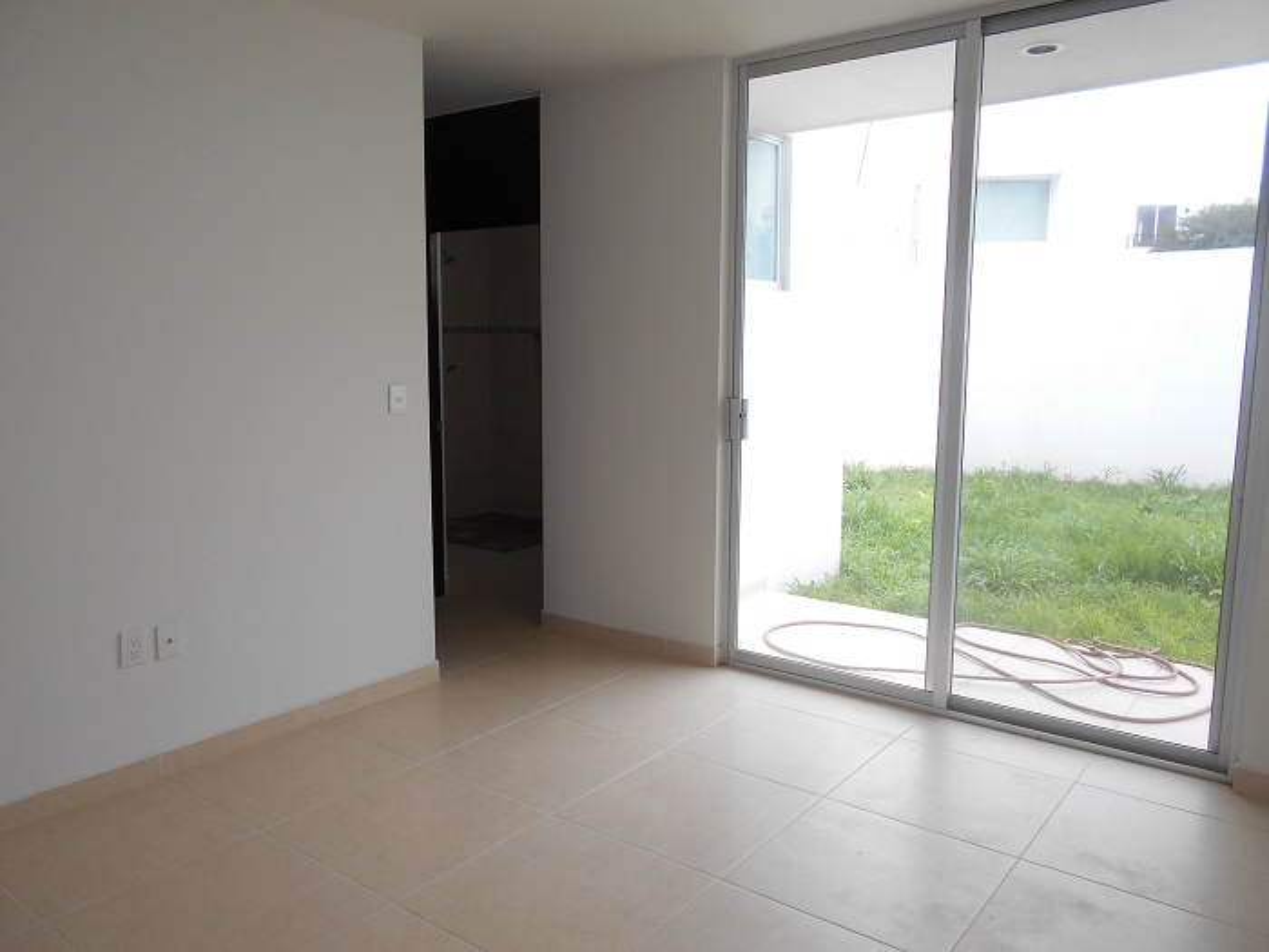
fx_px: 953
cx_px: 634
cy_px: 476
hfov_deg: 67.3
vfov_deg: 53.1
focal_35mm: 26
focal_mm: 4.6
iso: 80
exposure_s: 1/50
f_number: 3.2
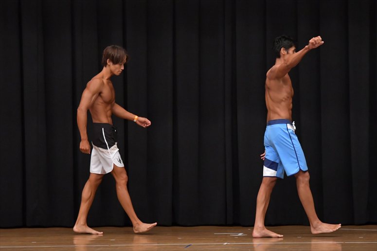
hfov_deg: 9.2
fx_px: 2355
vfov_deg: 6.1
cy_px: 126
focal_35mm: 225
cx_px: 188
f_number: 5.6
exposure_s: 1/400
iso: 6400
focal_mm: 150
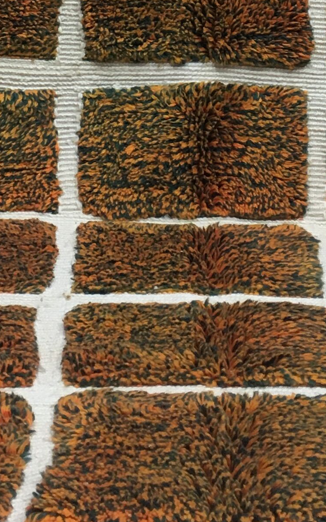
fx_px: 1464
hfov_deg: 12.7
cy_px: -176
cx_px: 146
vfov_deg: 18.6
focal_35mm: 103
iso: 100
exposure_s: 1/33
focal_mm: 4.15
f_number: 2.2
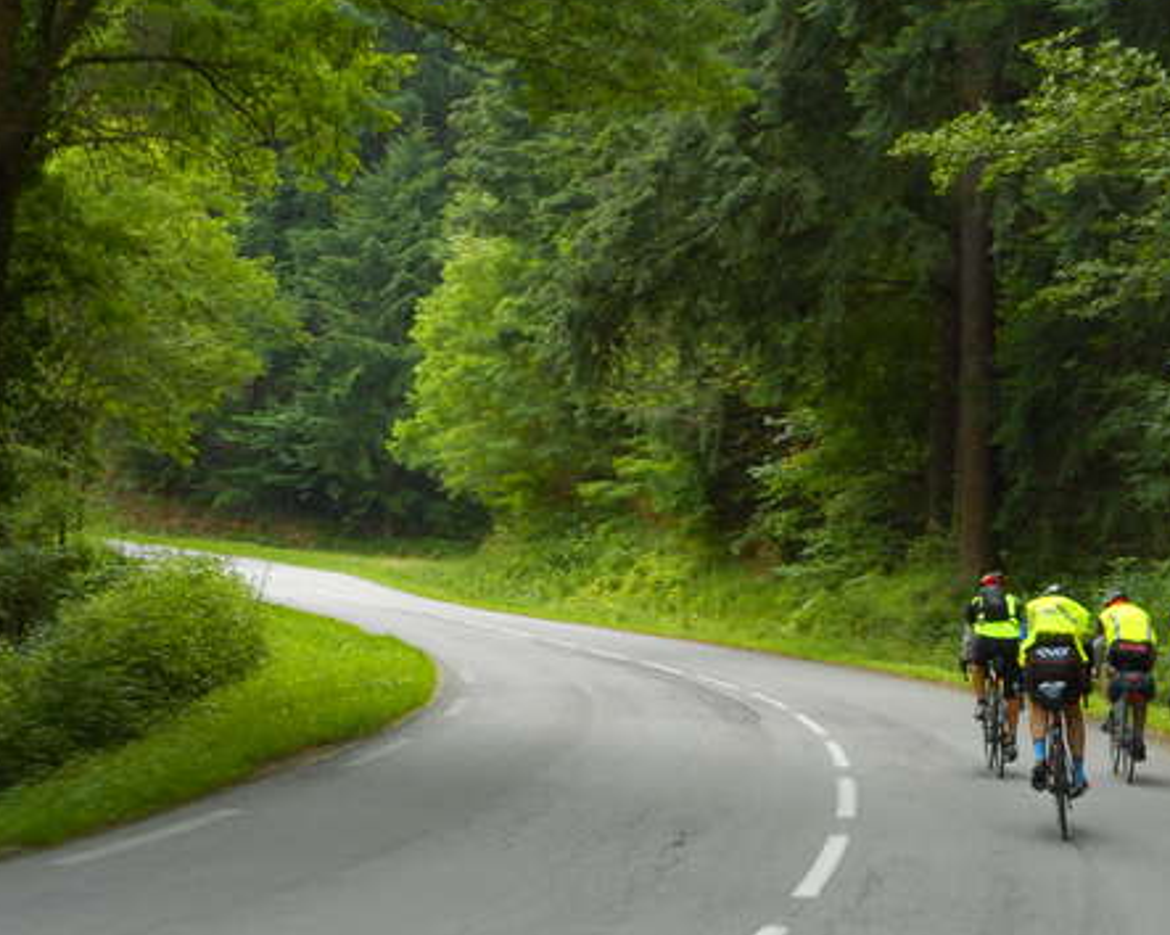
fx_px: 2700
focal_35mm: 78
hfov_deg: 24.4
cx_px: 644
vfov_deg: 19.6
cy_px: 557
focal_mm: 10.5
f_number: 5.1
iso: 80
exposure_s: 1/50
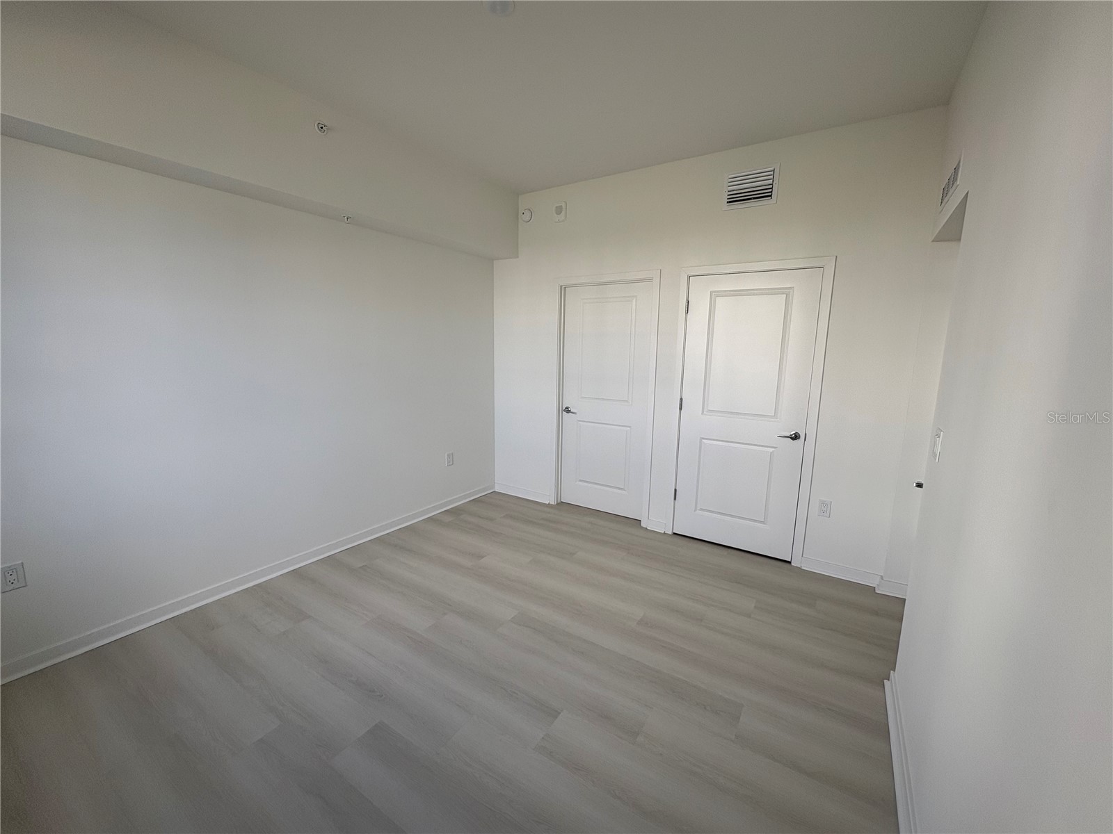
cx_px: 556
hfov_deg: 102.1
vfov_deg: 85.7
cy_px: 417
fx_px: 450
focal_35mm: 14
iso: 40
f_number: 2.2
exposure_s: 1/151
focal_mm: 2.22
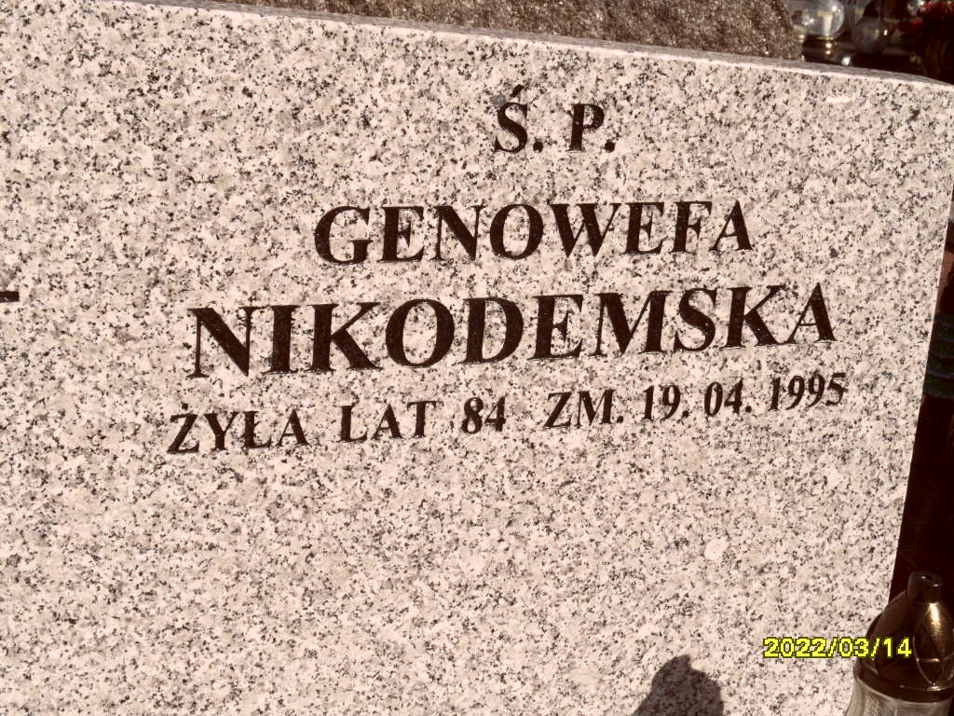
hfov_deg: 32.2
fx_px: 1654
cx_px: 477
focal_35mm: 60
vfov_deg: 24.4
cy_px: 358
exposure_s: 1/500
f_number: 5.6
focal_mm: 10.3
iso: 80
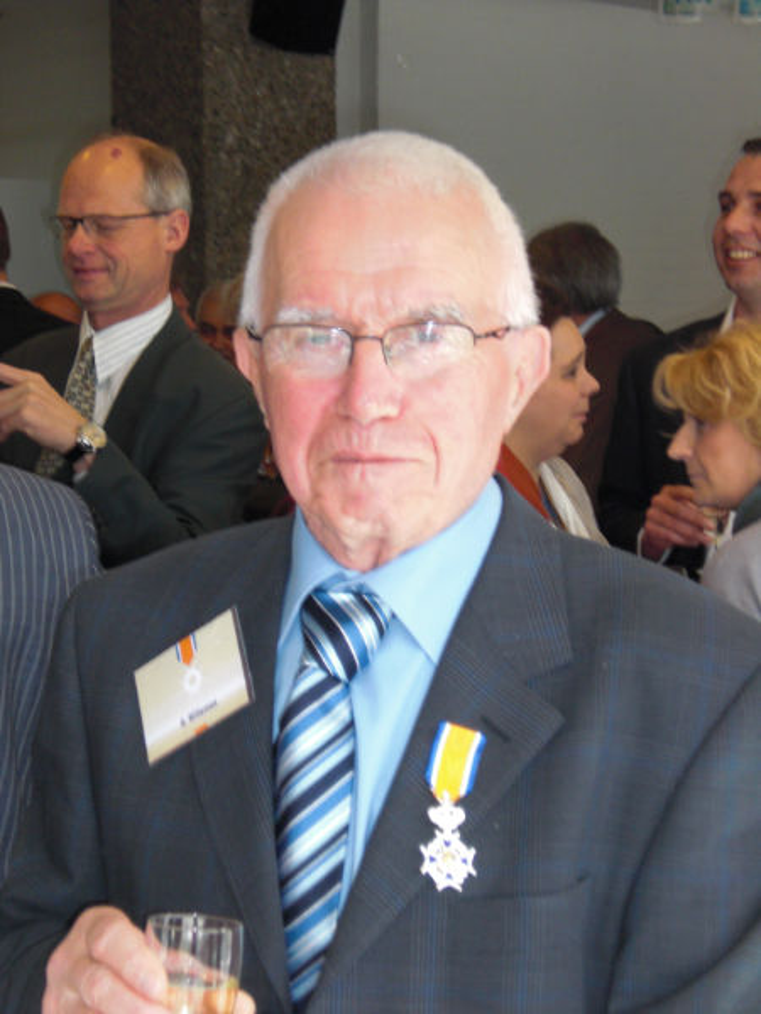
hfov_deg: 17.0
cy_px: 507
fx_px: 2550
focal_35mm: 87
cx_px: 380
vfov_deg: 22.5
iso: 200
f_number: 5
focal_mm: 14.49
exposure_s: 1/80
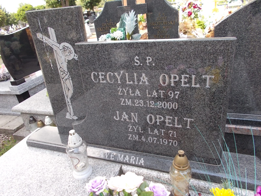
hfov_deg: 67.3
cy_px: 98
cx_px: 130
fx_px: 196
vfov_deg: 53.1
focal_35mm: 26
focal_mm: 4.6
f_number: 3.2
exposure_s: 1/200
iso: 80
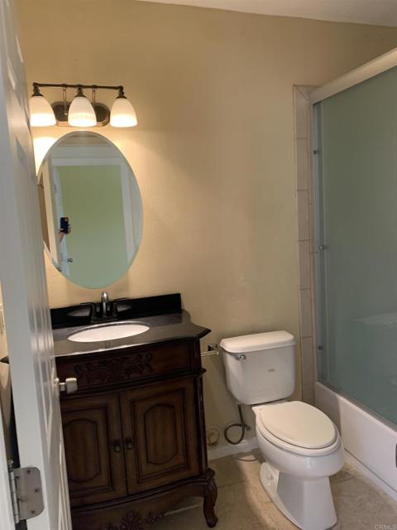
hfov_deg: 53.1
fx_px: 398
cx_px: 198
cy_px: 265
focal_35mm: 26
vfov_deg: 67.3
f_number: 1.8
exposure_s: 1/60
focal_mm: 4.25
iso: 200
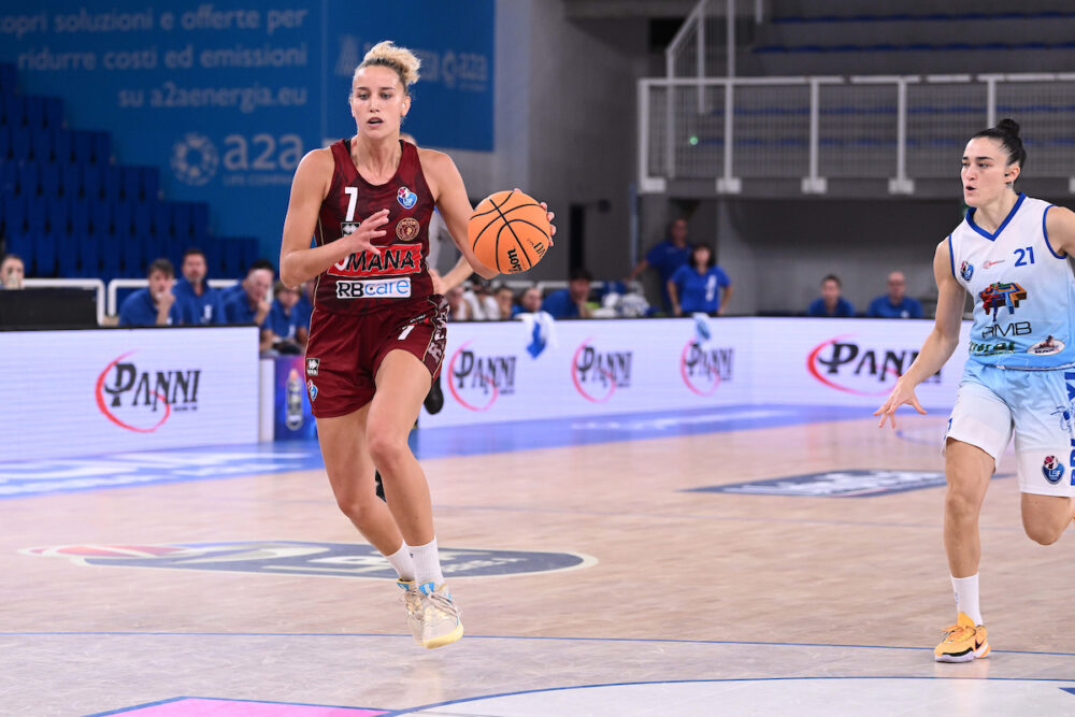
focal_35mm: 100
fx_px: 2986
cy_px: 358
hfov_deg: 20.4
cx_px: 538
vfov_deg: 13.7
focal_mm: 100
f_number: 3.5
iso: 1600
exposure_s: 1/1250
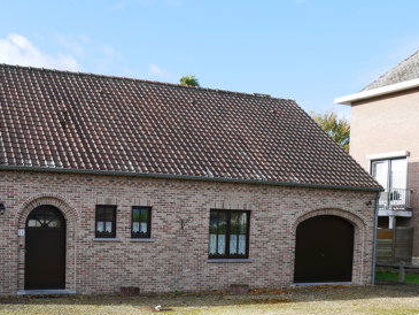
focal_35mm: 42
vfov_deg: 33.1
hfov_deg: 43.0
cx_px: 94
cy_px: 266
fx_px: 509
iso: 200
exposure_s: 1/320
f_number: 5.6
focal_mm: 12
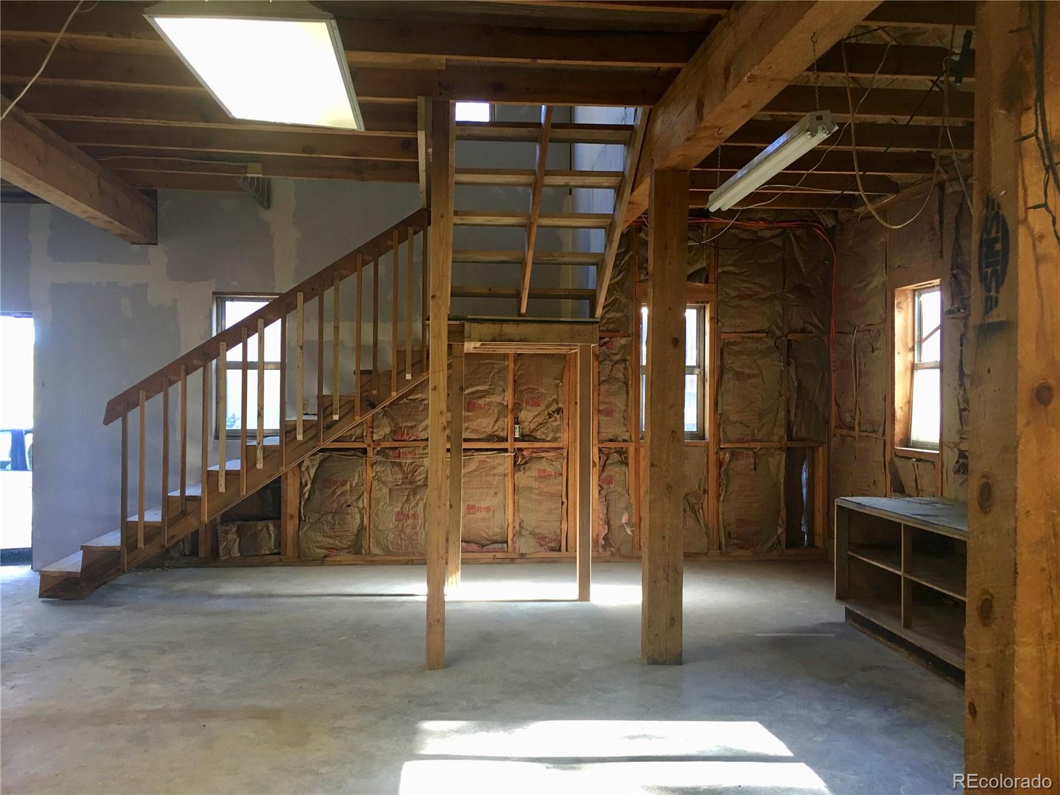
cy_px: 398
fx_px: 888
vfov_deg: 48.2
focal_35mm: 29
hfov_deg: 61.7
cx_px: 530
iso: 50
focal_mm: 4.15
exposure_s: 1/15
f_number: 2.2
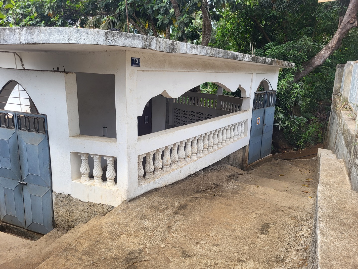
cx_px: 179
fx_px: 269
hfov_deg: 67.3
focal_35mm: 26
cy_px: 134
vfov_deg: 53.1
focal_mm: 5.4
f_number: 1.8
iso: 40
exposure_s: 1/434
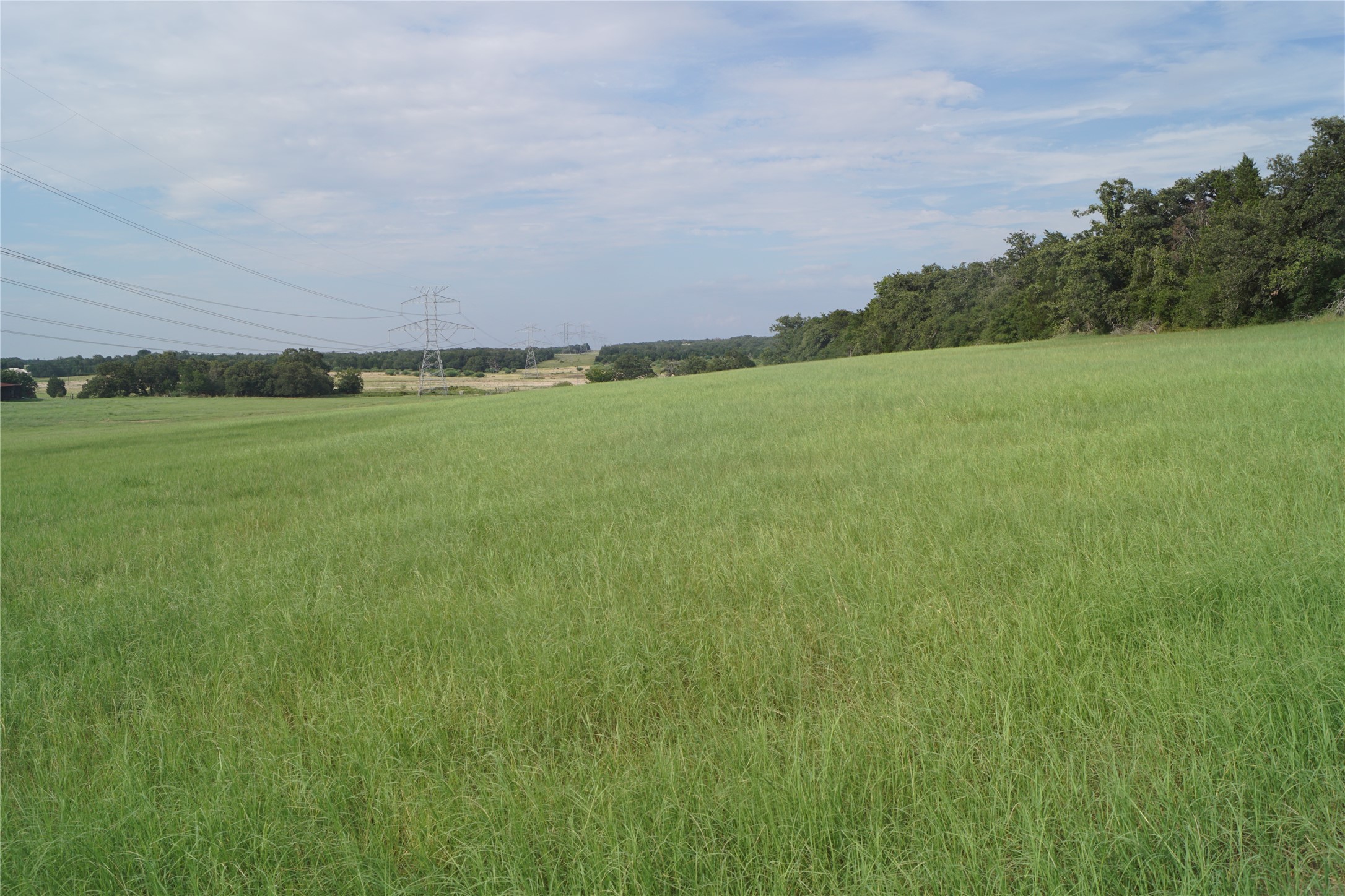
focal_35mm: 30
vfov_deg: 43.6
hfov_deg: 61.9
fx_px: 1121
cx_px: 672
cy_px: 448
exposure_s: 1/160
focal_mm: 20
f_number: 10
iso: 100
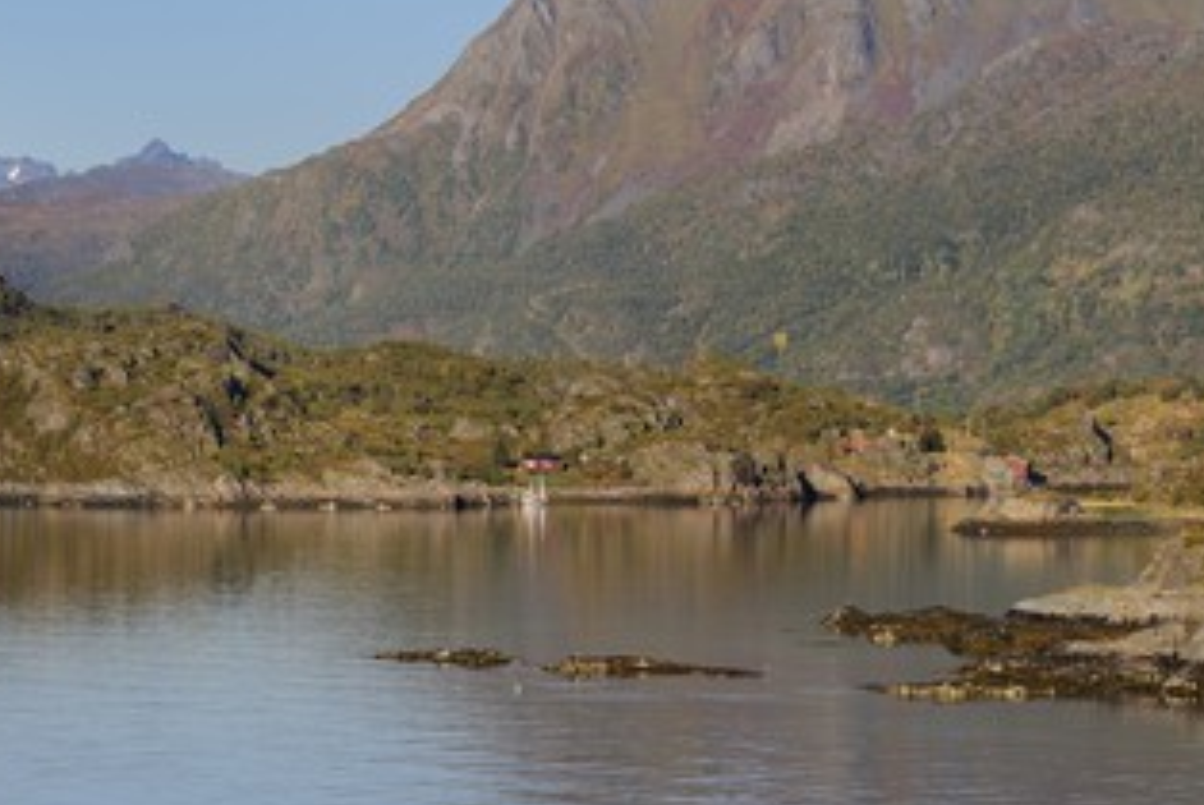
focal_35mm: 187
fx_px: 6260
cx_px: 567
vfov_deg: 7.4
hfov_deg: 11.0
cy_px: 310
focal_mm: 140
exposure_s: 1/400
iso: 200
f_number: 9
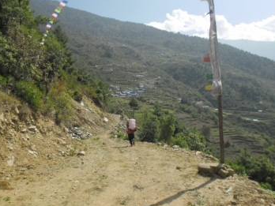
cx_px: 128
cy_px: 92
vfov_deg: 45.4
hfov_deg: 58.3
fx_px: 246
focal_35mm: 31
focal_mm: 4.8
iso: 80
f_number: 9.9
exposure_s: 1/139
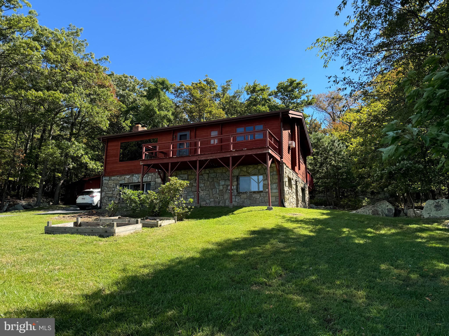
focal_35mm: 24
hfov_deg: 71.6
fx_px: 311
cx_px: 224
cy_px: 168
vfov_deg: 56.8
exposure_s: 1/1395
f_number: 1.78
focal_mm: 6.76
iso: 80
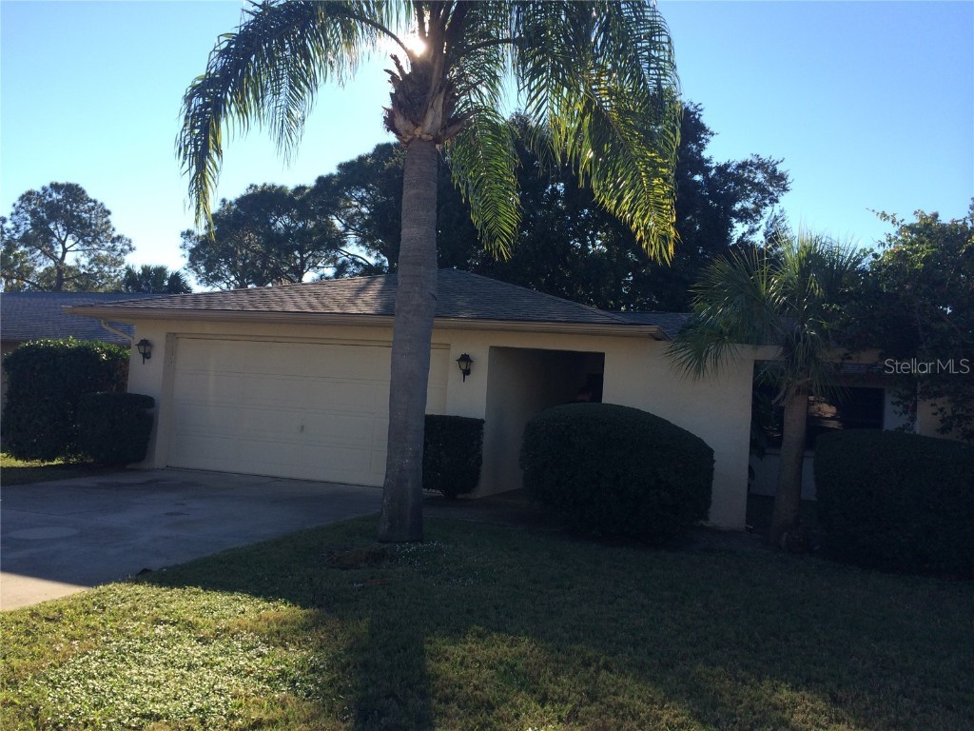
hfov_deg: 60.0
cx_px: 487
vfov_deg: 46.8
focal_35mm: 30
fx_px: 844
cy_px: 366
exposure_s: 1/1080
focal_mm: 4.12
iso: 32
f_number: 2.2
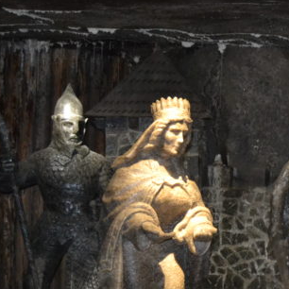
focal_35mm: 64
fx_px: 605
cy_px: 214
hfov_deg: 24.7
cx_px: 333
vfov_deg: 26.6
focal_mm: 20
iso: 3200
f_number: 3.5
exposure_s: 1/60
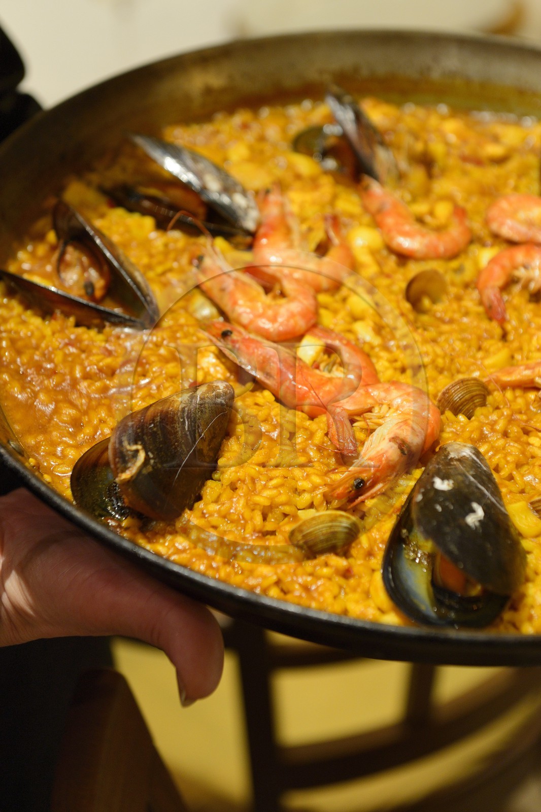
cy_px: 406
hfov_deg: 19.4
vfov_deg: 28.8
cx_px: 270
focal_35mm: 70
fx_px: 1578
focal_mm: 70
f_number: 4.5
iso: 1250
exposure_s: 1/25
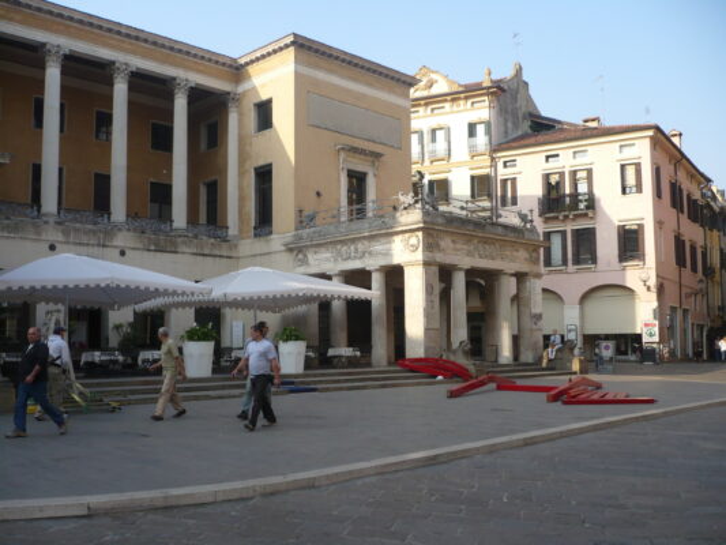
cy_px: 272
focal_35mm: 35
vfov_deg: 40.7
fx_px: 734
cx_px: 363
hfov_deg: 52.6
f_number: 2.8
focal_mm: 5.8
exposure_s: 1/640
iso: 100
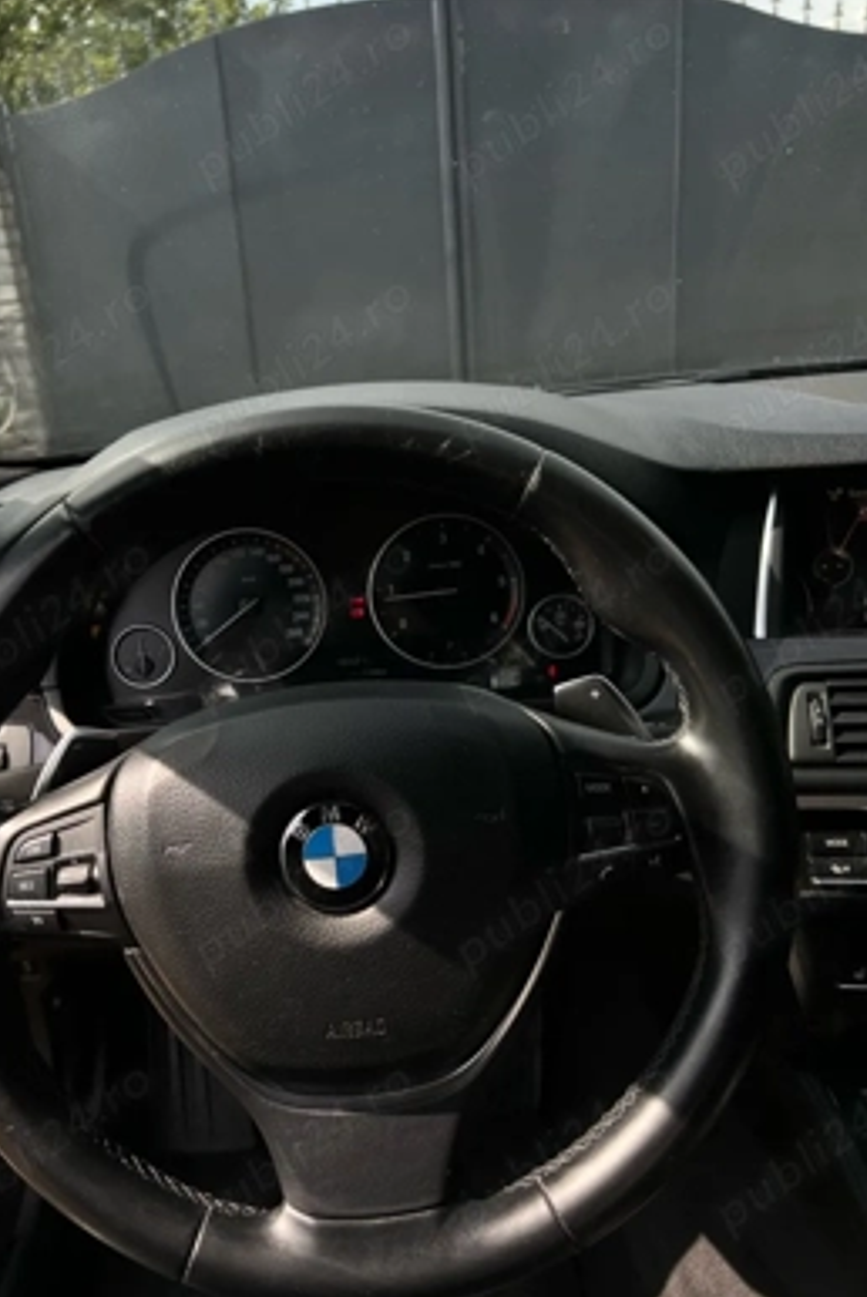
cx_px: 370
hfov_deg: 46.3
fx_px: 1010
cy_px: 665
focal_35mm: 28
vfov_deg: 65.4
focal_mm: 5.7
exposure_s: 1/1326
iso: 50
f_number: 1.5
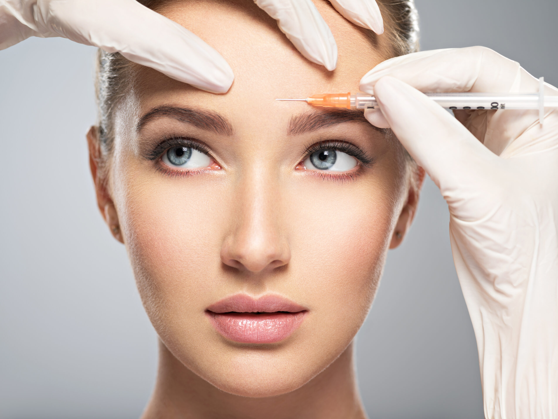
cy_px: 210
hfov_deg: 20.9
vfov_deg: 15.7
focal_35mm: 94
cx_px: 279
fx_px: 1515
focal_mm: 120
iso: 160
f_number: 8
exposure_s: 1/125
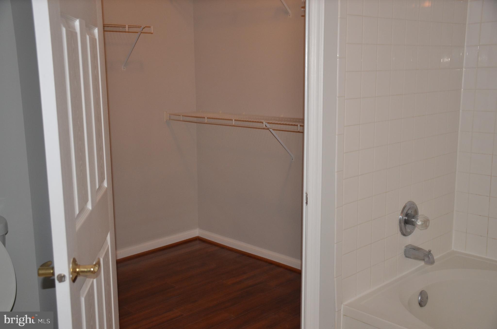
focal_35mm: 39
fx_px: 537
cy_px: 164
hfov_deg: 49.6
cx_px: 248
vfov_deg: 34.1
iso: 800
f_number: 3.8
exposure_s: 1/60
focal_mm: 26
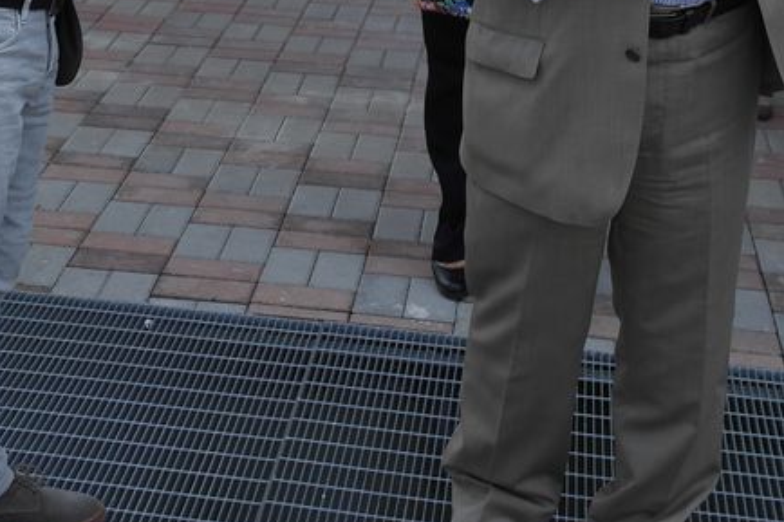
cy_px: -144
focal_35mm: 83
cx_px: 119
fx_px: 1807
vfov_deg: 15.7
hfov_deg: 24.0
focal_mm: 20
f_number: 5.6
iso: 100
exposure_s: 1/180
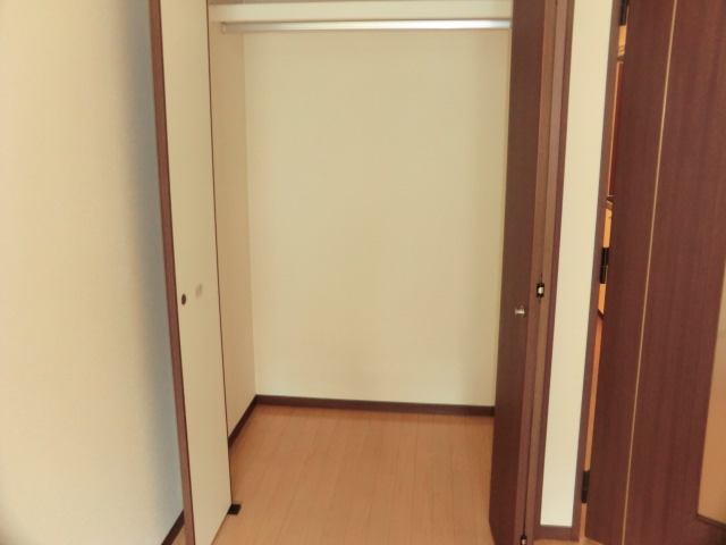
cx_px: 363
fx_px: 608
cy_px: 272
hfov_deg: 61.7
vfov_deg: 48.2
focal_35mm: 29
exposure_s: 1/30
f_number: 3.5
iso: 400
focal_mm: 5.2
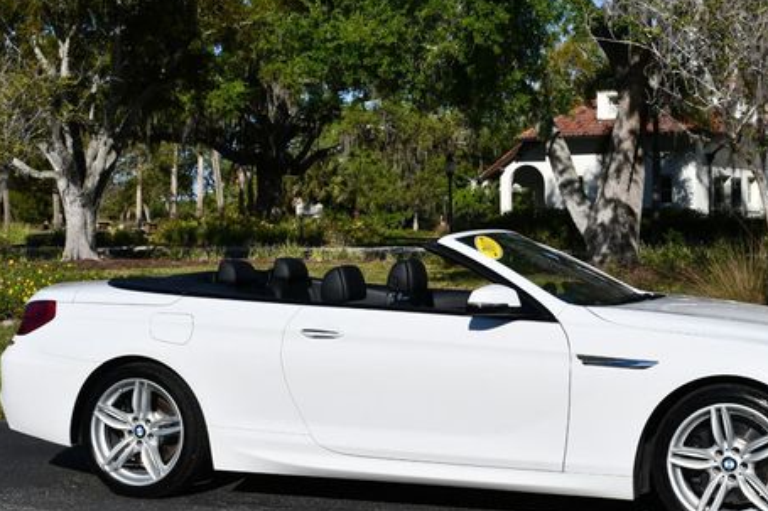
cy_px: 241
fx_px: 1322
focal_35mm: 62
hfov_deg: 32.2
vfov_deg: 21.9
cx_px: 495
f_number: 9
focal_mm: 22
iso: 100
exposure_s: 1/320
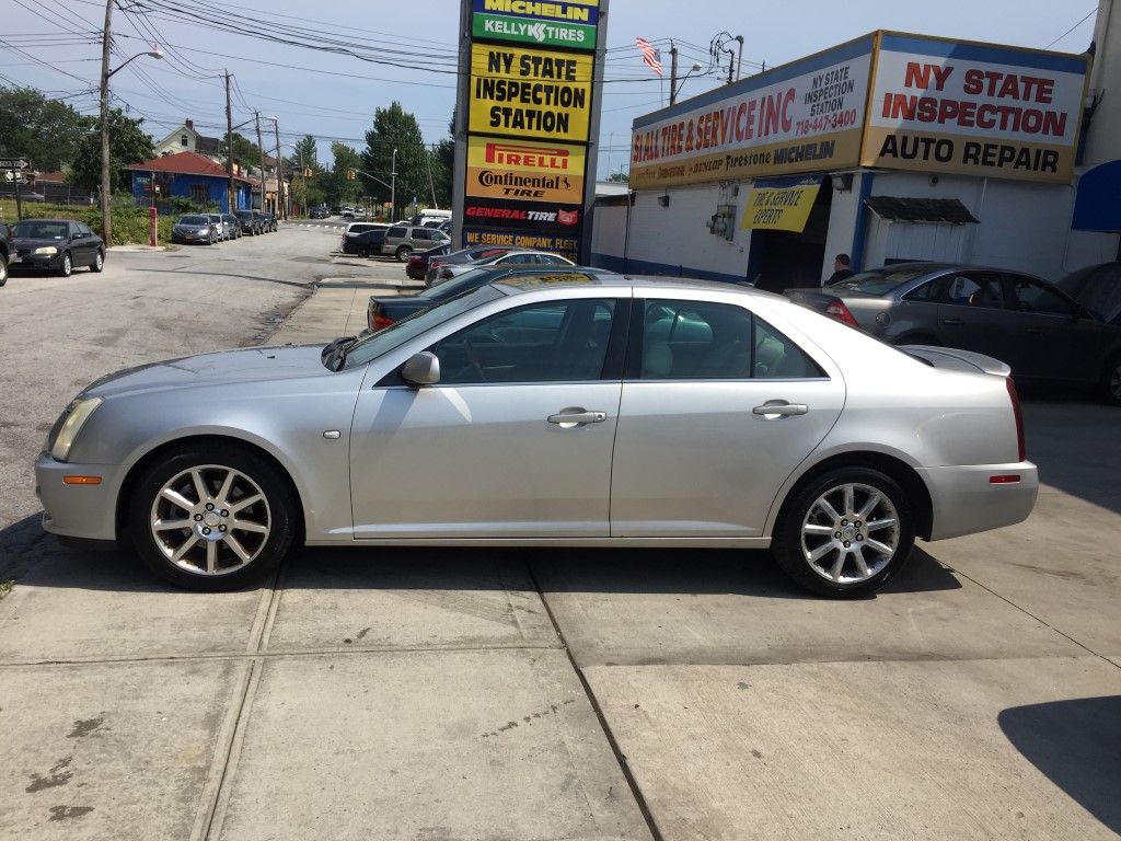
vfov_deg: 48.2
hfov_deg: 61.7
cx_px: 560
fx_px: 939
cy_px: 420
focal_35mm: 29
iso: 32
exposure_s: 1/2326
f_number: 2.2
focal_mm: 4.15
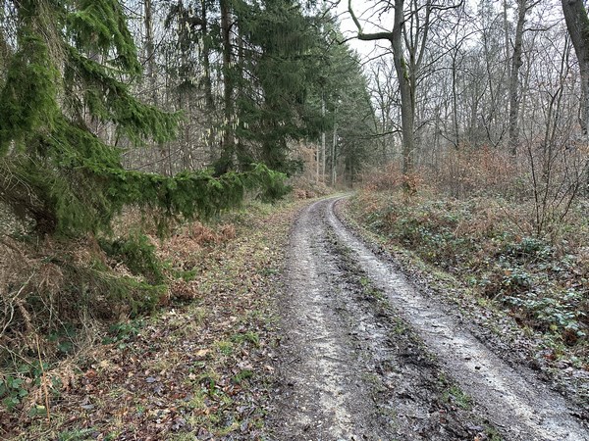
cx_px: 294
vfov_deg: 56.8
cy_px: 220
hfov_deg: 71.6
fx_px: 408
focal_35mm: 24
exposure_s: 1/60
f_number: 1.78
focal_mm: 6.86
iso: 400
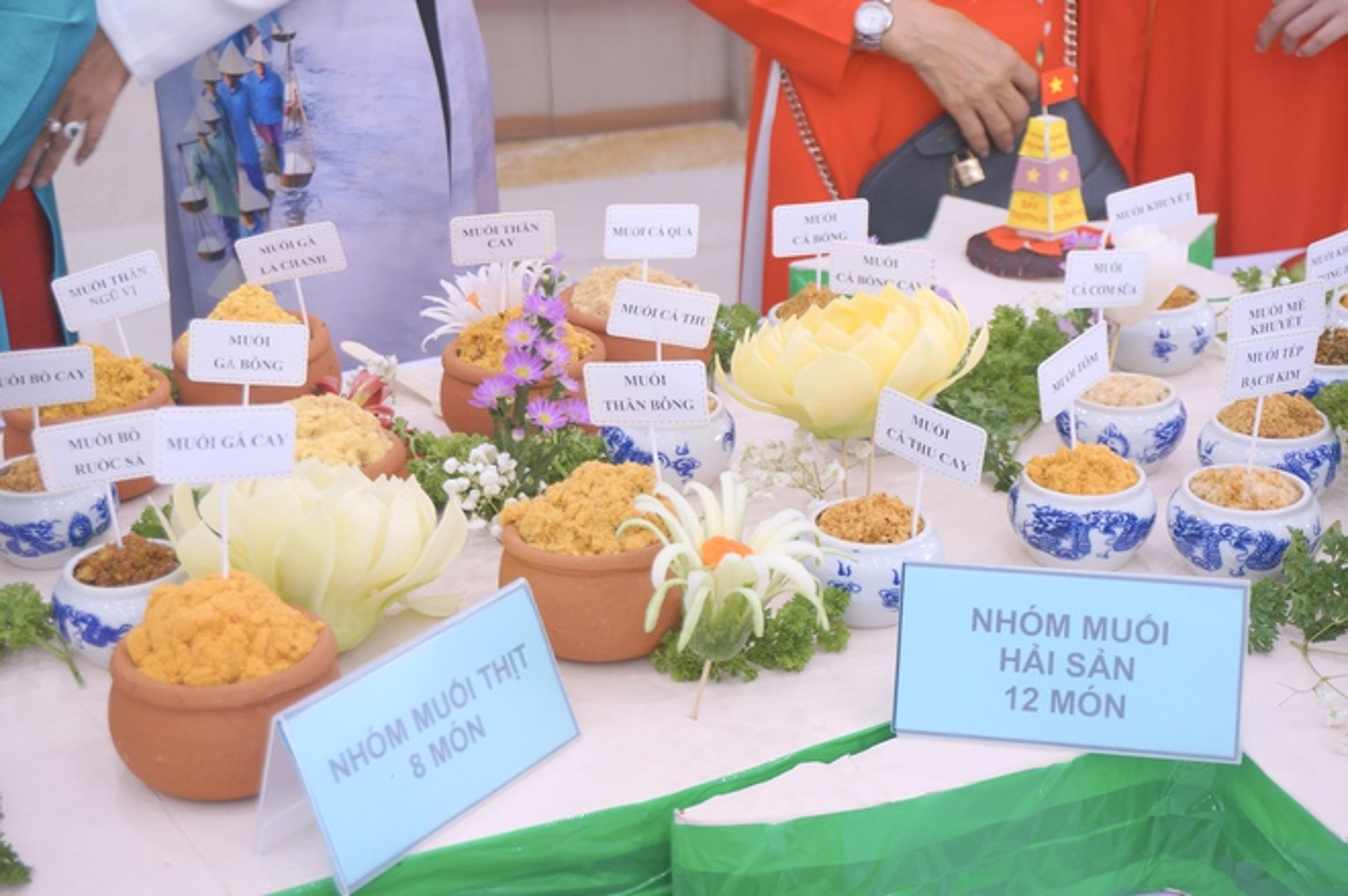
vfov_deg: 23.7
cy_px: 448
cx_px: 674
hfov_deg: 35.1
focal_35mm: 57
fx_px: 2133
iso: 500
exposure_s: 1/60
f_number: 5.6
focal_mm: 38
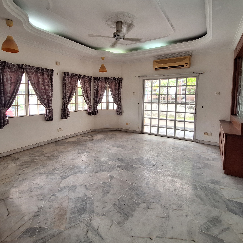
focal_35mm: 18
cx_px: 109
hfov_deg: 80.5
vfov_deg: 80.1
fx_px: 143
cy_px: 103
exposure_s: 1/50
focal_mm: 1.74
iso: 80
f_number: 2.2
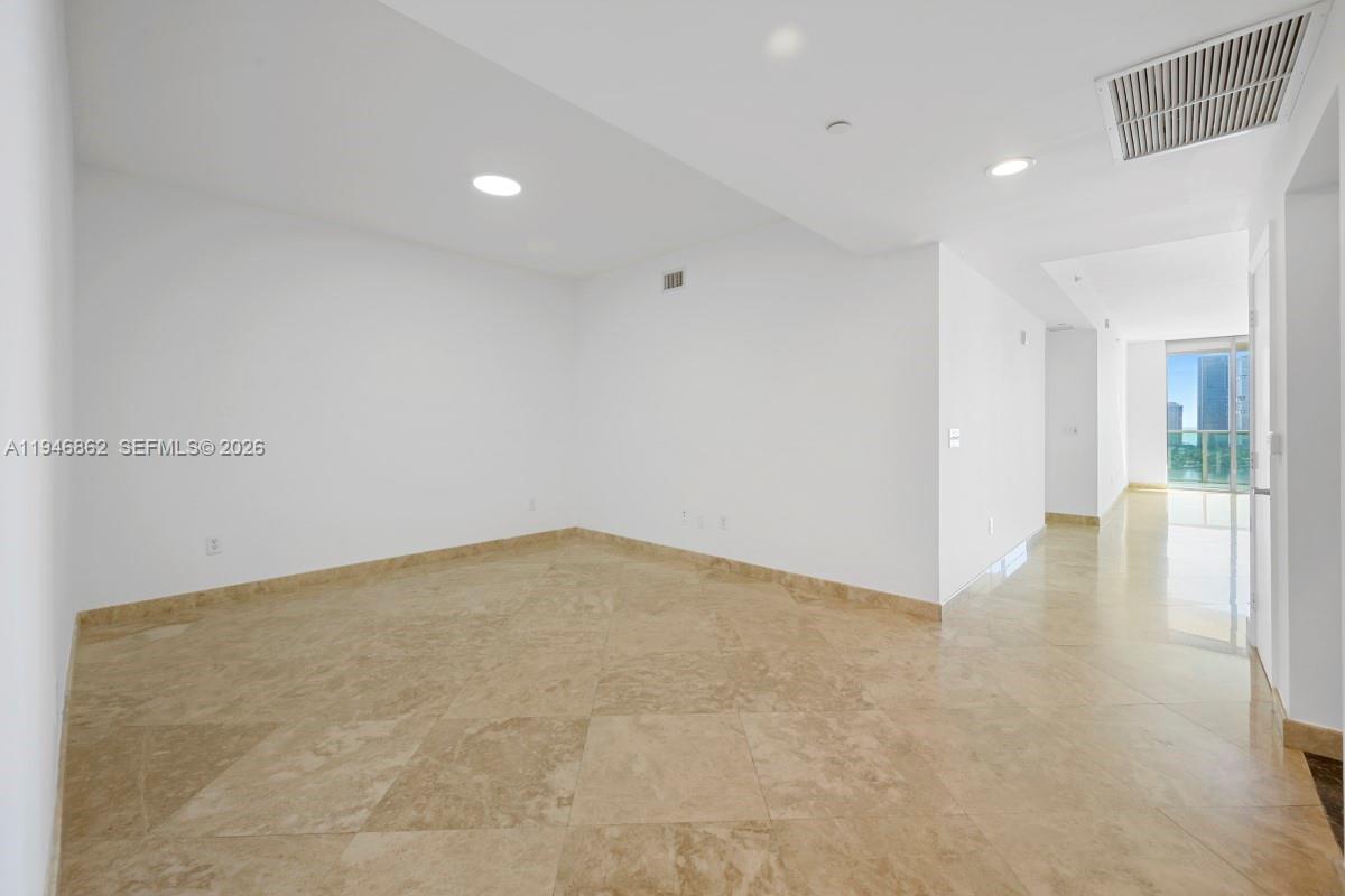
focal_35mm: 14
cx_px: 672
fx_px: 523
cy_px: 448
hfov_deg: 104.3
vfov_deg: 81.2
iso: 125
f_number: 9
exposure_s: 1/6
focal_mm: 14
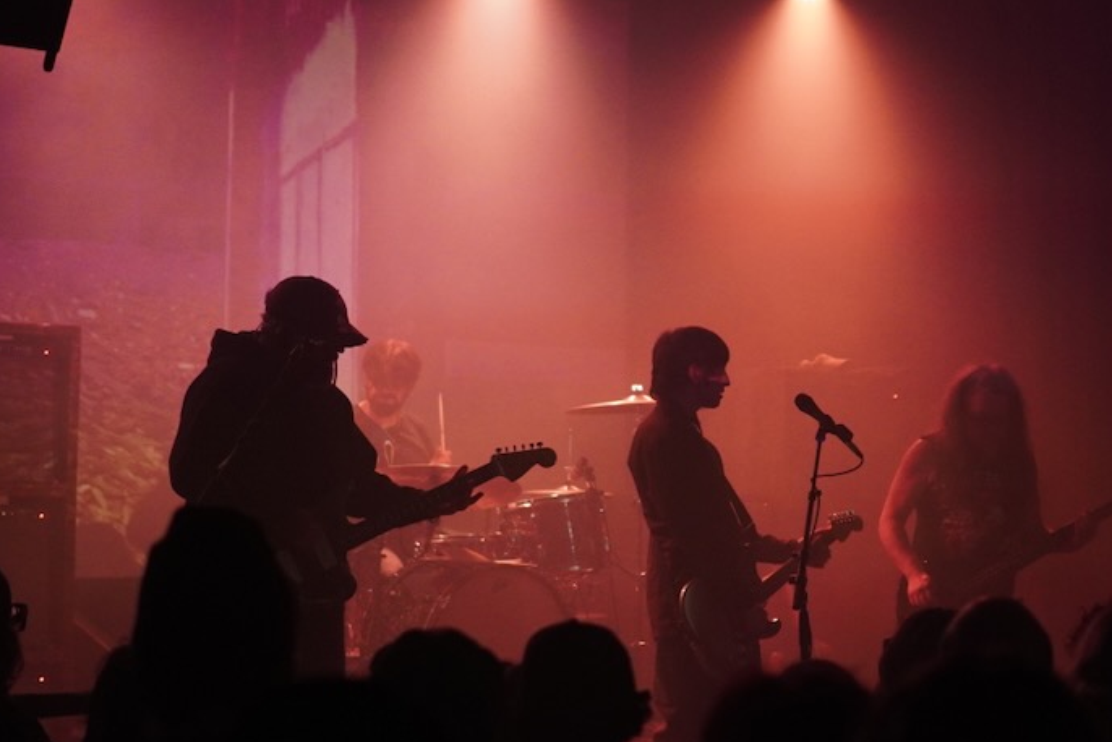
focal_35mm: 84
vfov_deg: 16.3
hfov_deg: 24.0
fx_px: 2596
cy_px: 352
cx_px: 763
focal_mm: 30
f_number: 1.4
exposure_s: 1/250
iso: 1000
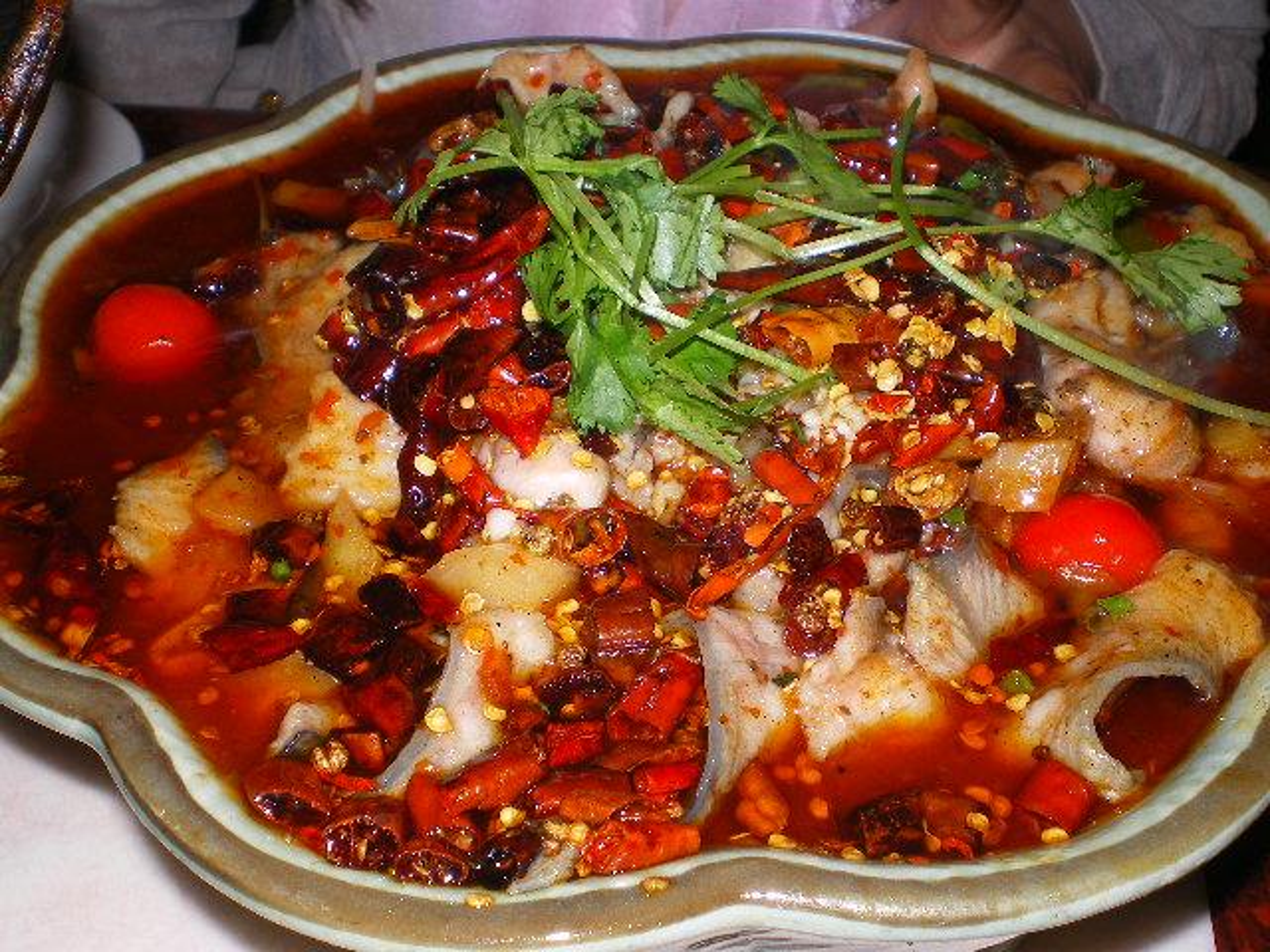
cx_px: 635
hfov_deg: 42.9
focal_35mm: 44
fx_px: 1614
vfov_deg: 32.9
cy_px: 476
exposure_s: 1/30
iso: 64
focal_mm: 7.4
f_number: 4.9
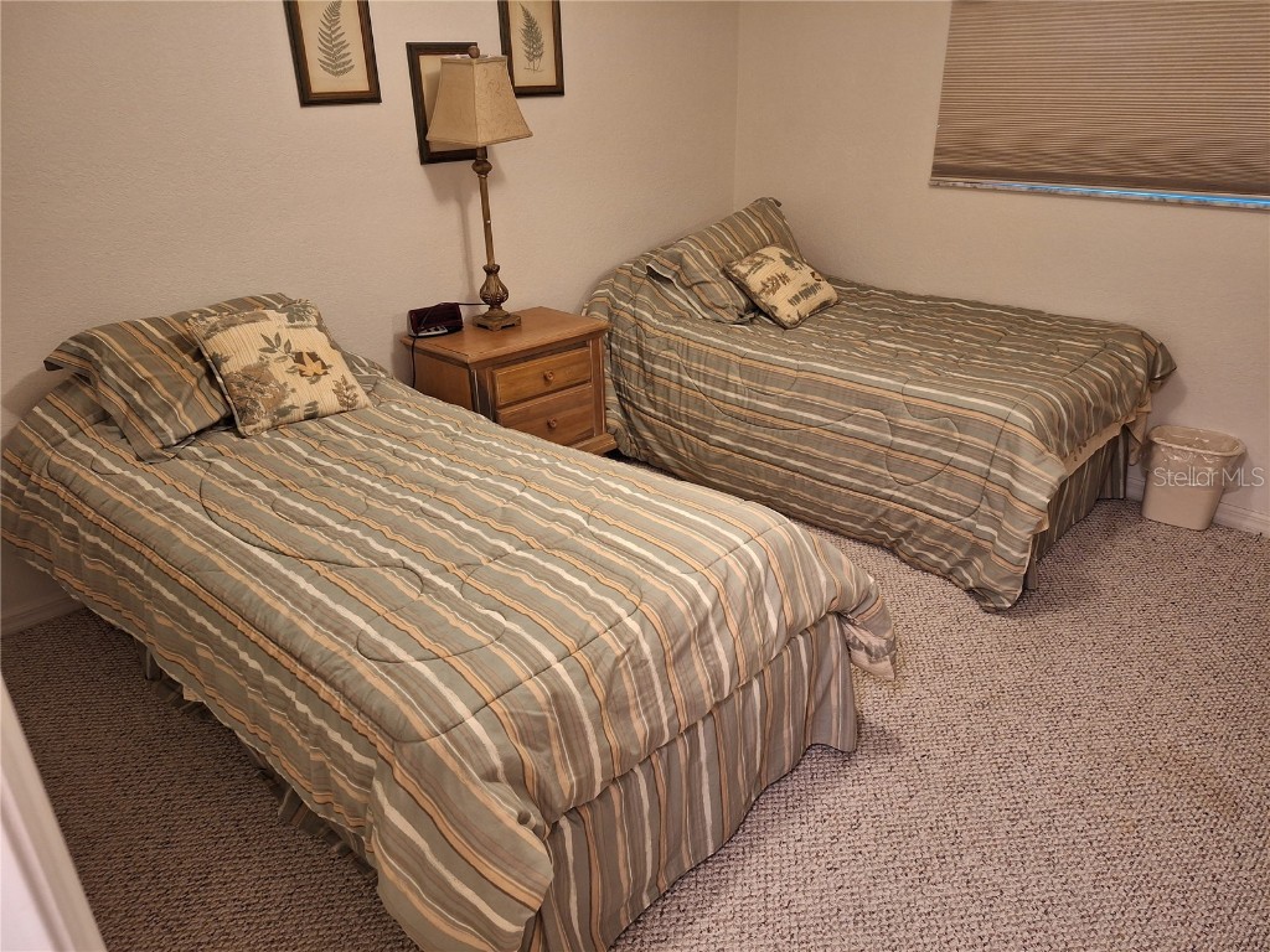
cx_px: 635
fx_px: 844
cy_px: 476
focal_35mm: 23
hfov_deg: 73.9
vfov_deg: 58.9
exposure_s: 1/24
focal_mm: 5.54
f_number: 1.8
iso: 320
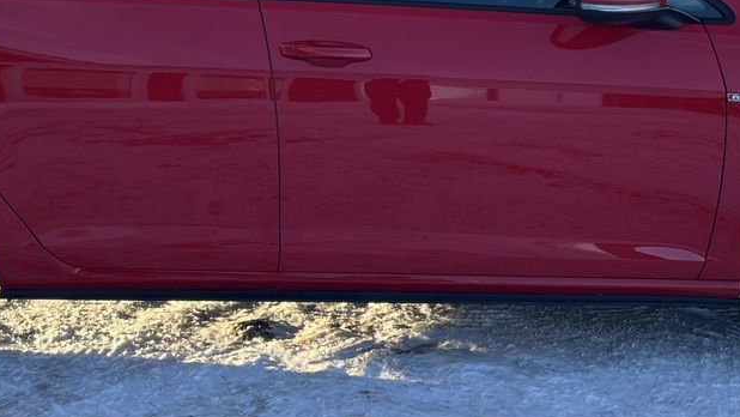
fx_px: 1295
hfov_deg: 31.9
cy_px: 84
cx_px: 372
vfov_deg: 18.1
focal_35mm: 66
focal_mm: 5.1
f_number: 1.6
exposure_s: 1/611
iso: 50
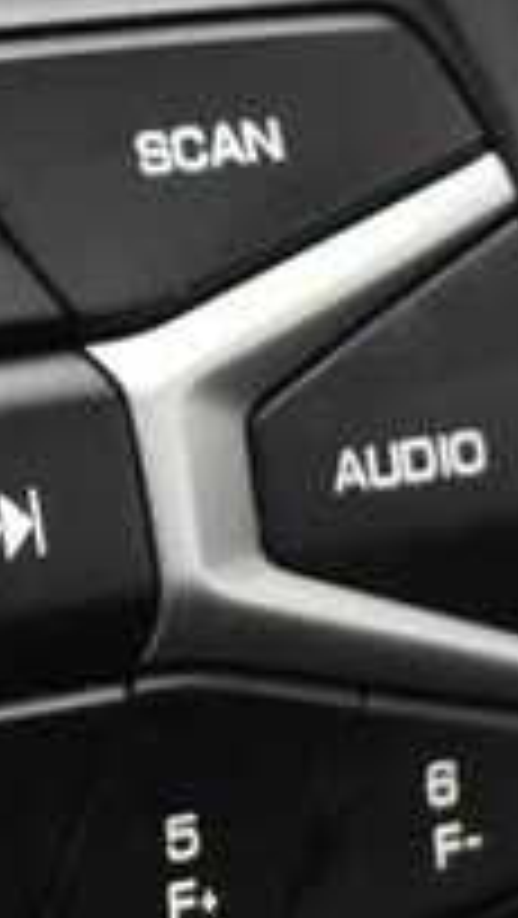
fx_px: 4908
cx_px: -482
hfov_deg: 5.9
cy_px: 400
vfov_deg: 10.7
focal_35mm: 201
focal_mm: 29
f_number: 4.2
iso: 3600
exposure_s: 1/50
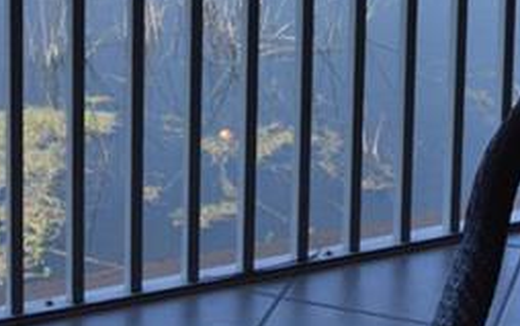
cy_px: -361
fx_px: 1574
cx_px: 98
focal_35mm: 111
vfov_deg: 10.7
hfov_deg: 18.6
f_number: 8
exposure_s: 1/250
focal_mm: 18
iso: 140
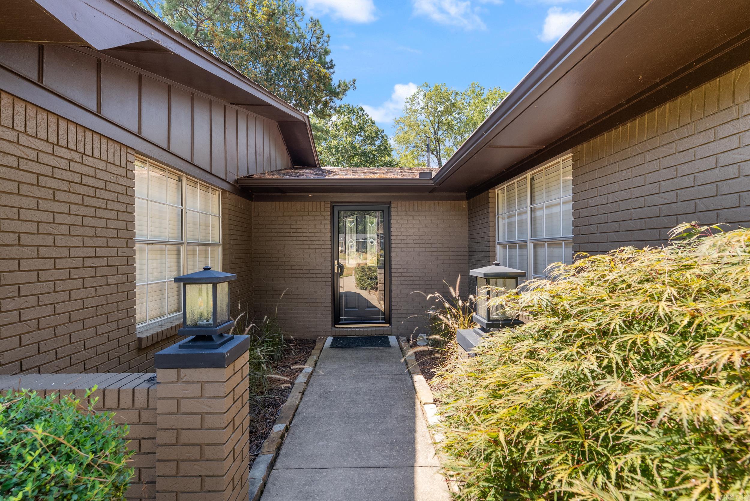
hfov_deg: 96.7
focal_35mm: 16
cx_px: 375
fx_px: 334
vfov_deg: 73.8
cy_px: 250
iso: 250
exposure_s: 1/60
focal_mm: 16
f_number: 9
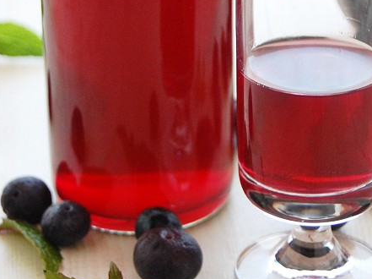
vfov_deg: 9.4
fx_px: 1686
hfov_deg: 12.6
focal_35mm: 157
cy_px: 109
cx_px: 242
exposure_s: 1/30
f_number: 5.6
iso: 800
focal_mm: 48
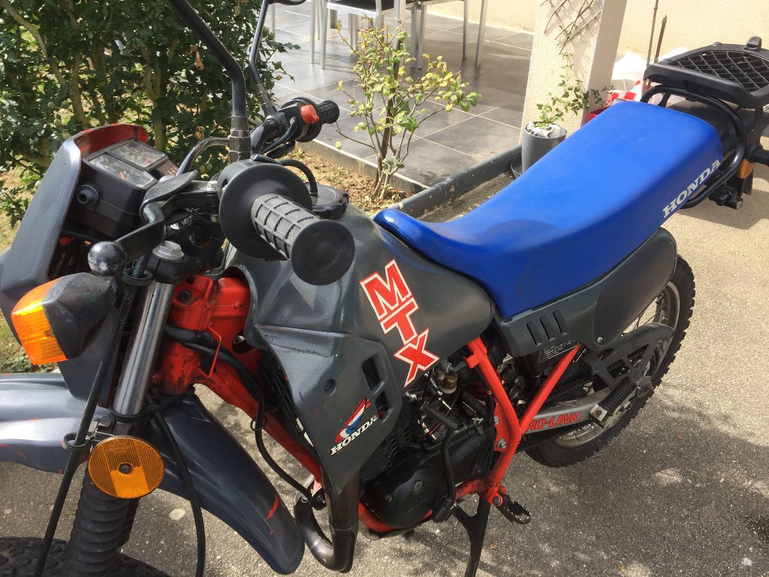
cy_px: 288
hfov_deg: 61.7
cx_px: 384
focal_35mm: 29
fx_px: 644
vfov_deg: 48.2
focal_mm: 4.15
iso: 32
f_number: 2.2
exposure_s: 1/581
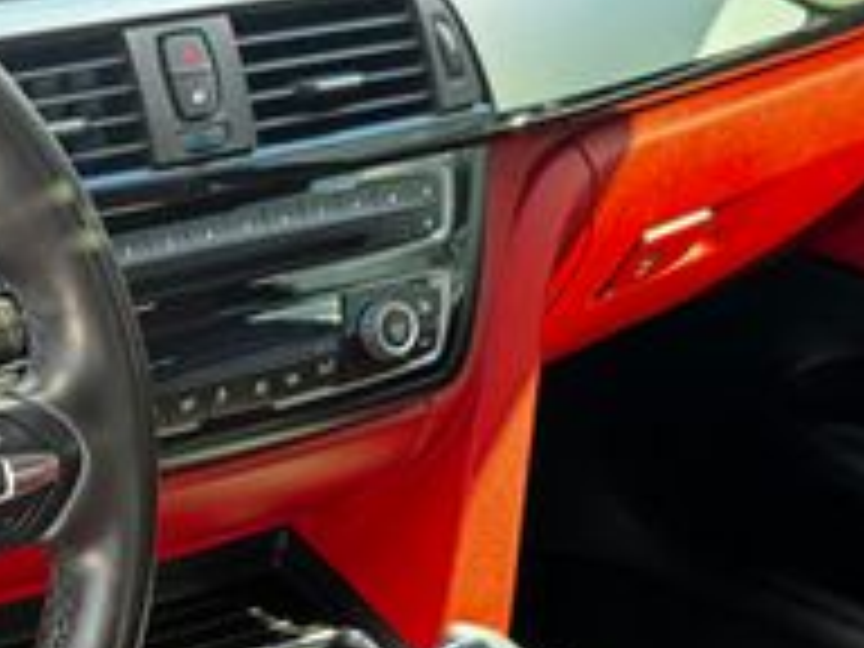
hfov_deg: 23.3
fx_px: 1997
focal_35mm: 80
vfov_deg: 18.0
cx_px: -32
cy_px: 639
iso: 200
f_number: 1.78
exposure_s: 1/121
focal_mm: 6.76
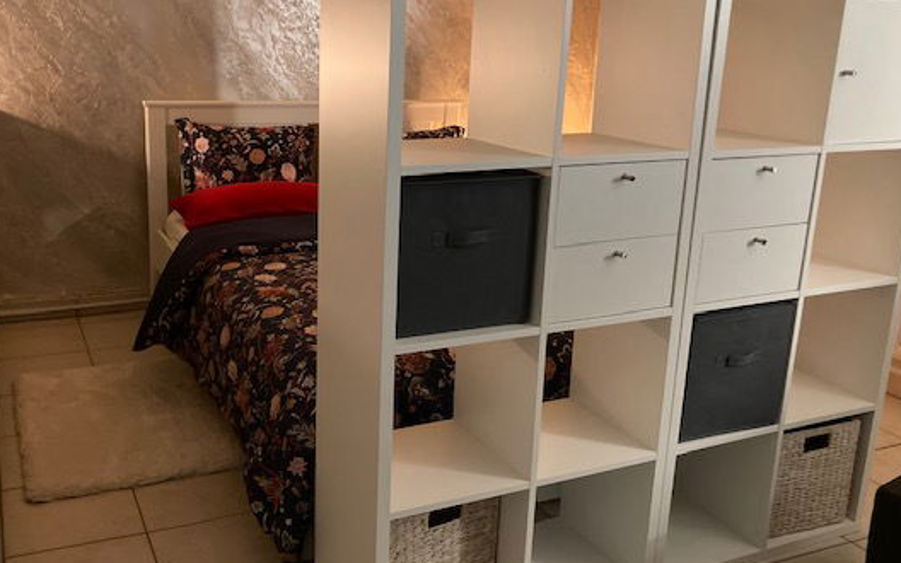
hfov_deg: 53.8
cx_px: 387
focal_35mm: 36
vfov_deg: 35.3
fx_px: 884
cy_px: 244
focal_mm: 3.99
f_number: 1.8
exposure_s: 1/30
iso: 640
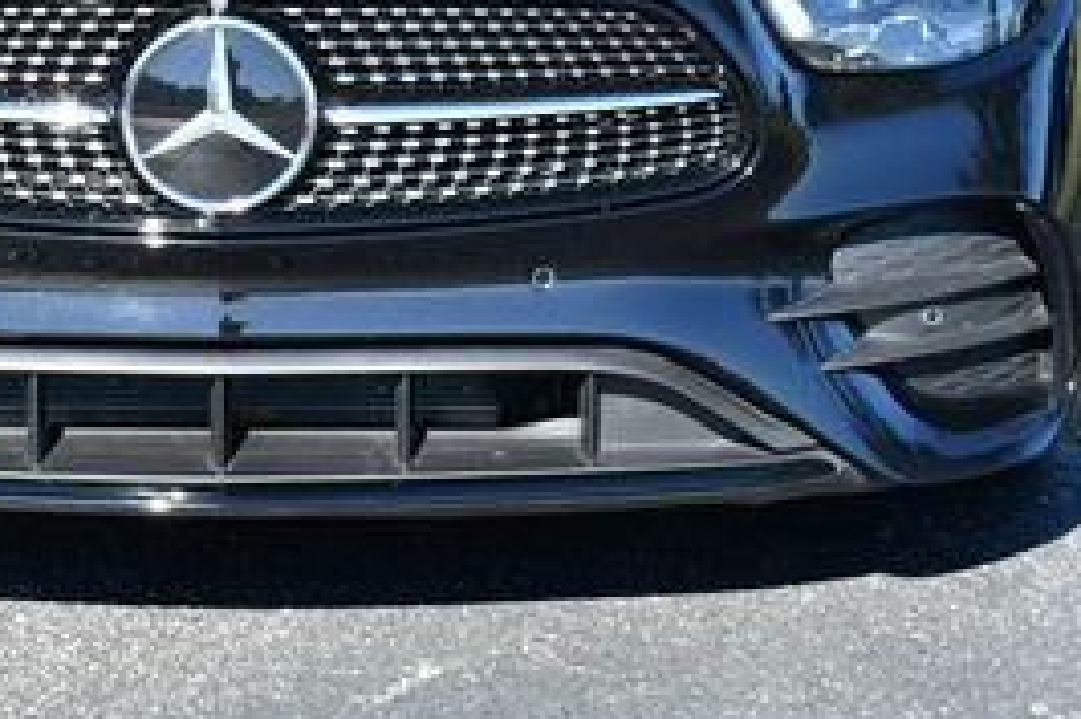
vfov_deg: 8.8
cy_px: -110
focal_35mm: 154
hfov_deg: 13.3
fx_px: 4621
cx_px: 203
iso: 200
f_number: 7.1
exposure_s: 1/250
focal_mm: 32
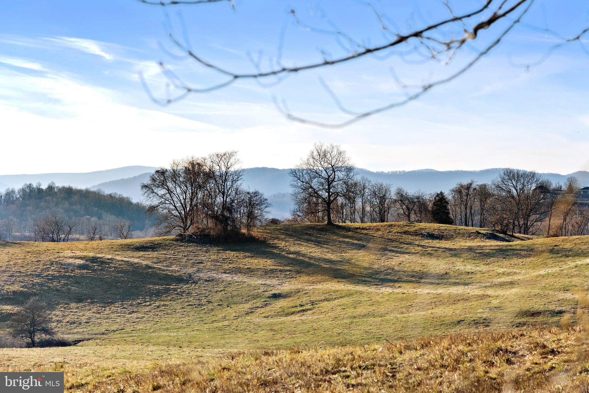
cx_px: 294
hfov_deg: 19.4
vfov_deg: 13.1
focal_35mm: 105
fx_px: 1718
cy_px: 196
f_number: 6.3
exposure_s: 1/2500
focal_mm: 105
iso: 640
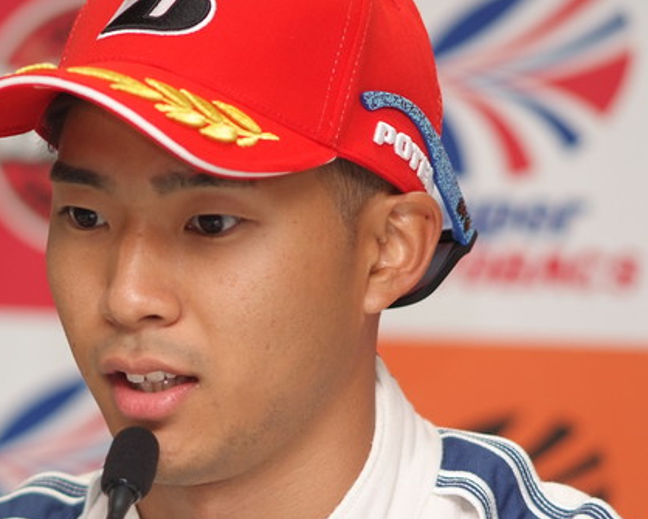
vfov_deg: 3.6
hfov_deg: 4.4
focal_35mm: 436
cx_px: 140
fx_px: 8368
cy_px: 336
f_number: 2.8
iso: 400
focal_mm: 180
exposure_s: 1/250
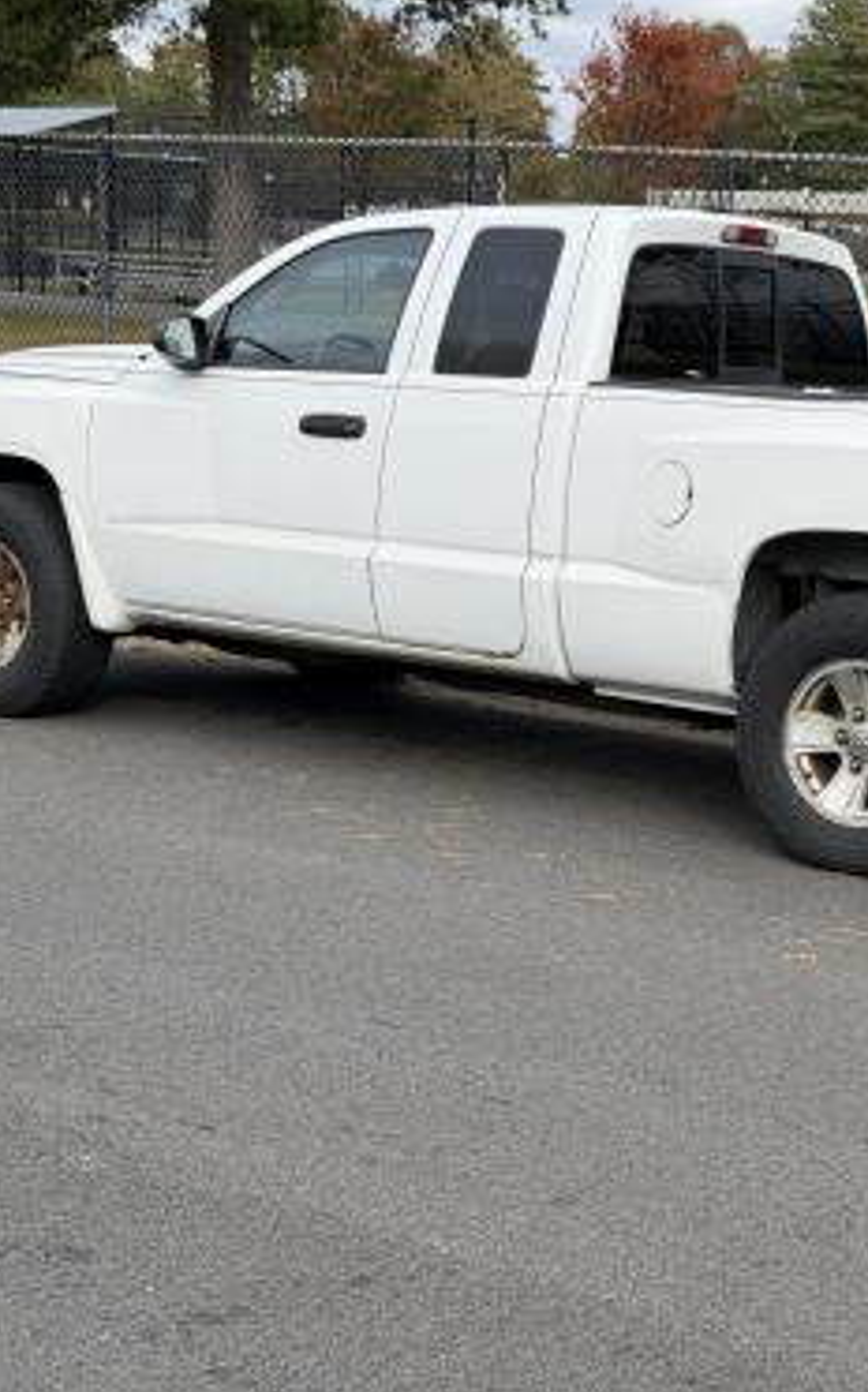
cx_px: 745
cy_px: 692
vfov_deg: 29.8
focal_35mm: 69
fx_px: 2616
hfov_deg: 18.6
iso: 64
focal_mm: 6.76
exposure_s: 1/1838
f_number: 1.78
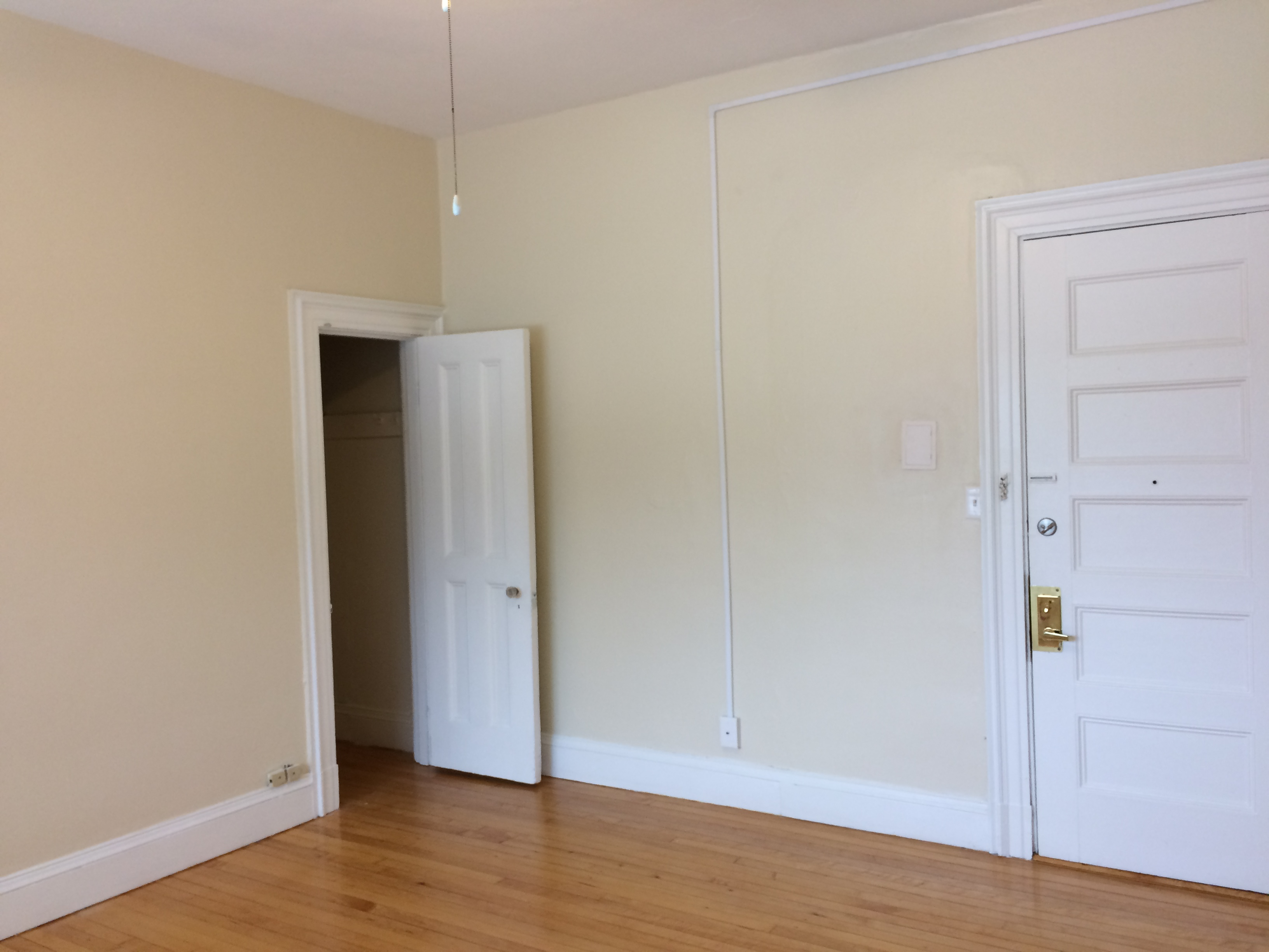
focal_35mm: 29
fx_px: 1063
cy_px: 476
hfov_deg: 61.7
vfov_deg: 48.2
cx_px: 634
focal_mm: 4.15
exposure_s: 1/30
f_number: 2.2
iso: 40
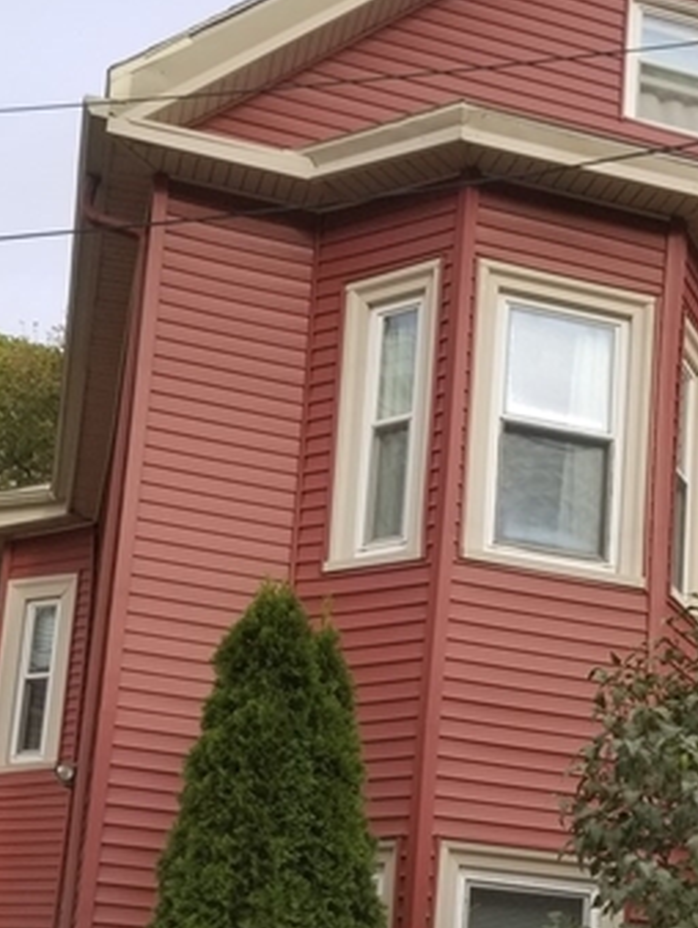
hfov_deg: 24.7
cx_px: 481
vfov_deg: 31.0
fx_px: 1584
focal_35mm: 59
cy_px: 862
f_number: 1.7
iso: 50
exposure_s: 1/650
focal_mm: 4.25
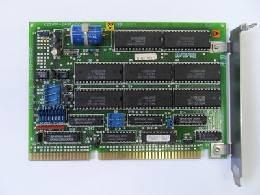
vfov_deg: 40.7
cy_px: 98
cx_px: 130
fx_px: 263
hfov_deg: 52.6
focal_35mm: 35
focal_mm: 6.3
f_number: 3.5
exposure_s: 1/30
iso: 400
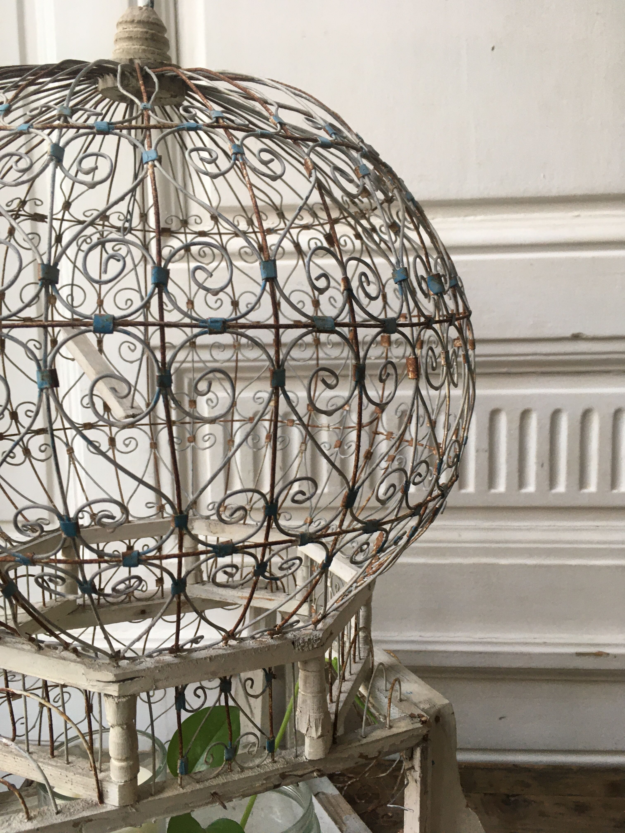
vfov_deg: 61.7
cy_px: 416
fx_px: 698
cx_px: 312
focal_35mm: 29
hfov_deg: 48.2
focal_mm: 4.15
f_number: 2.2
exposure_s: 1/33
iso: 50
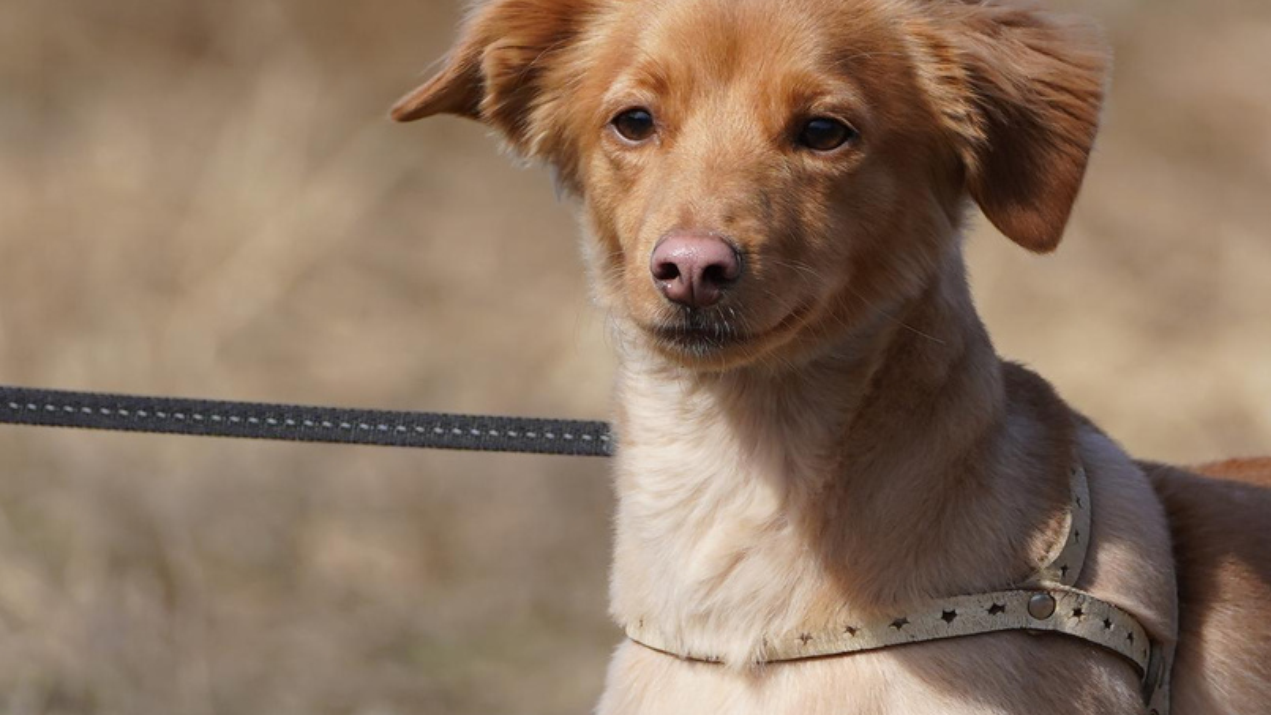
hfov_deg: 3.7
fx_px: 19886
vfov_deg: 2.1
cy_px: 446
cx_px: 992
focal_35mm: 590
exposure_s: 1/1000
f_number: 5.6
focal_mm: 177
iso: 200
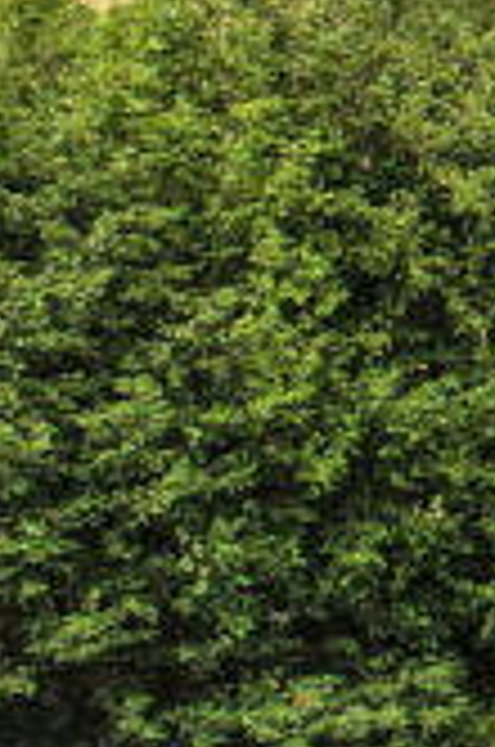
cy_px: -236
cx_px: 2146
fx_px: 2817
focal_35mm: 136
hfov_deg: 6.9
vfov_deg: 14.4
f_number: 2.8
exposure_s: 1/2500
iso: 100
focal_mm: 8.38
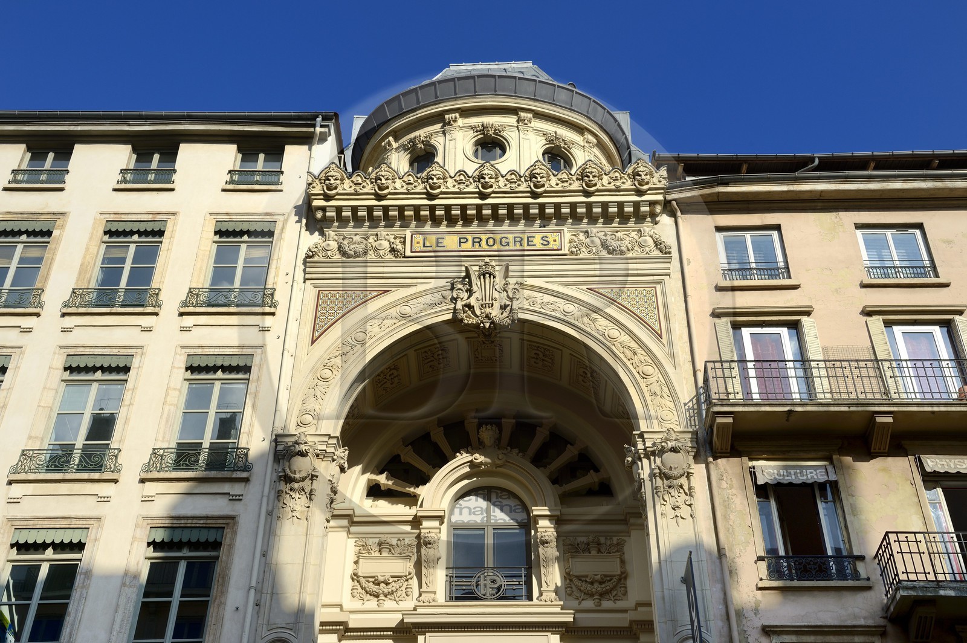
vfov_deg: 29.8
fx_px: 1208
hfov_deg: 43.6
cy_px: 322
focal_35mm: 45
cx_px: 484
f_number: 10
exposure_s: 1/320
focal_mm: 45
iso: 200
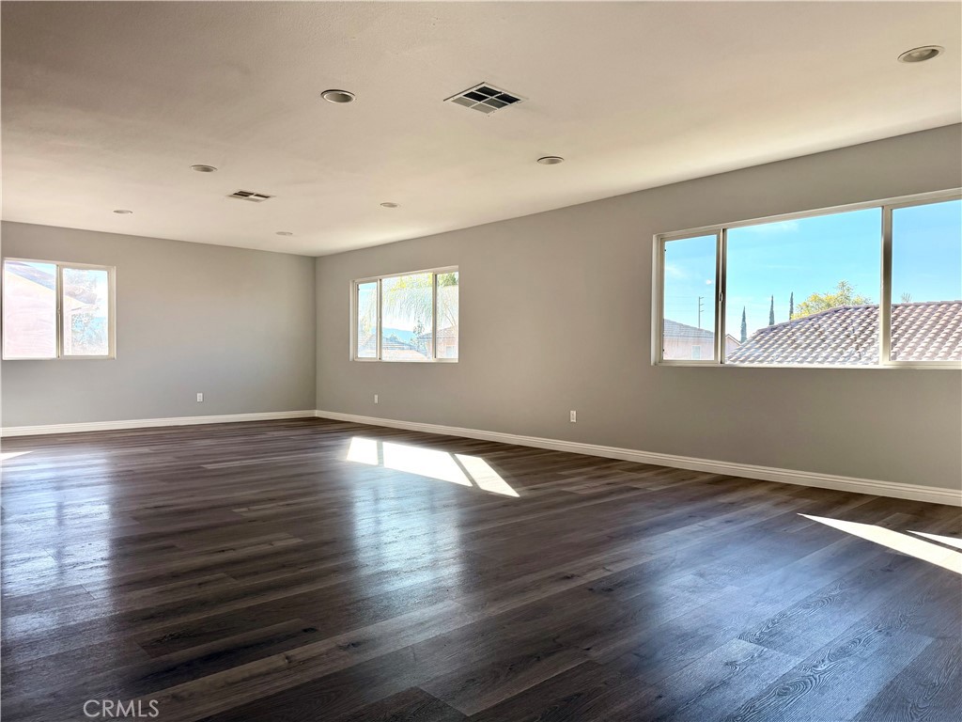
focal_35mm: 24
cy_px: 361
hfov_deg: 71.6
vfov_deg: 56.8
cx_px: 481
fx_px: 667
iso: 100
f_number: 1.78
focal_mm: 6.76
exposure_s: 1/979
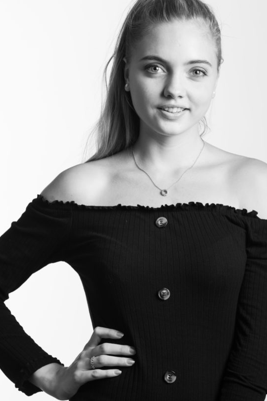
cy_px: 183
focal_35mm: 209
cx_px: 164
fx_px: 2324
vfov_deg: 9.8
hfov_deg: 6.6
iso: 100
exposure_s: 1/250
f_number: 8
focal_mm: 165
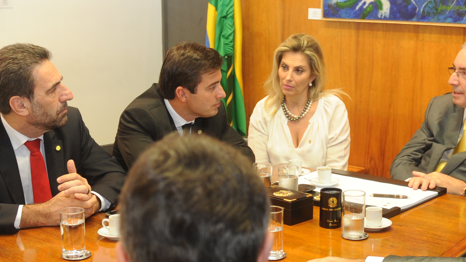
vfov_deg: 19.4
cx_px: 253
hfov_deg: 33.8
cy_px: 167
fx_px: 766
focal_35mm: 62
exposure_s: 1/60
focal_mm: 24
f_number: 2.8
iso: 1000
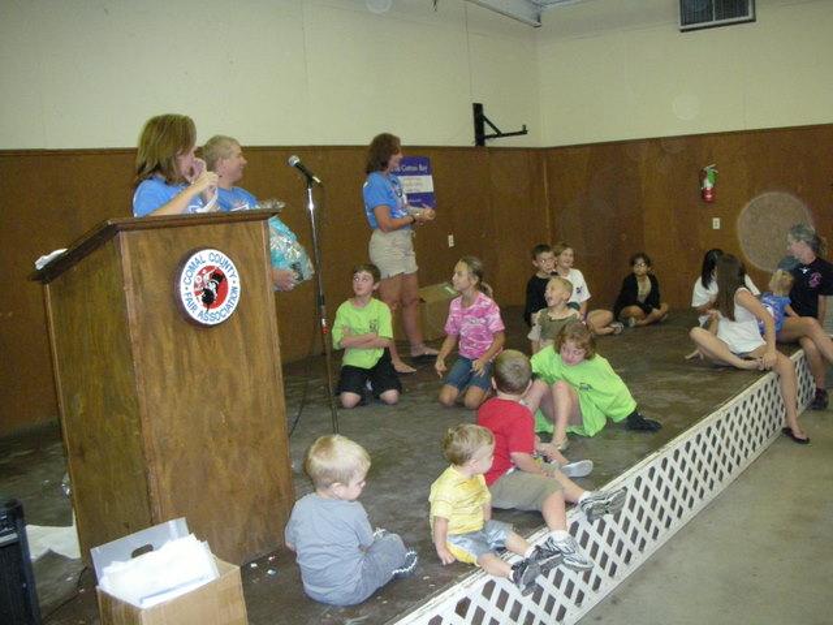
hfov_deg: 52.6
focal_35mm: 35
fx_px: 842
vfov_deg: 40.7
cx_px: 416
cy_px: 312
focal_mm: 5.8
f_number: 2.8
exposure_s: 1/60
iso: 379
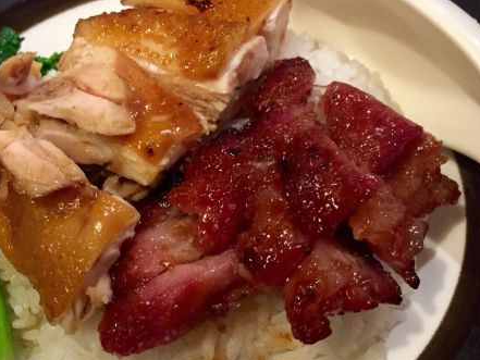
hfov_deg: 41.0
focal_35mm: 46
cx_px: 186
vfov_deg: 31.4
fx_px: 638
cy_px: 215
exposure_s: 1/15
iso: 250
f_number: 2.2
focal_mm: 4.15
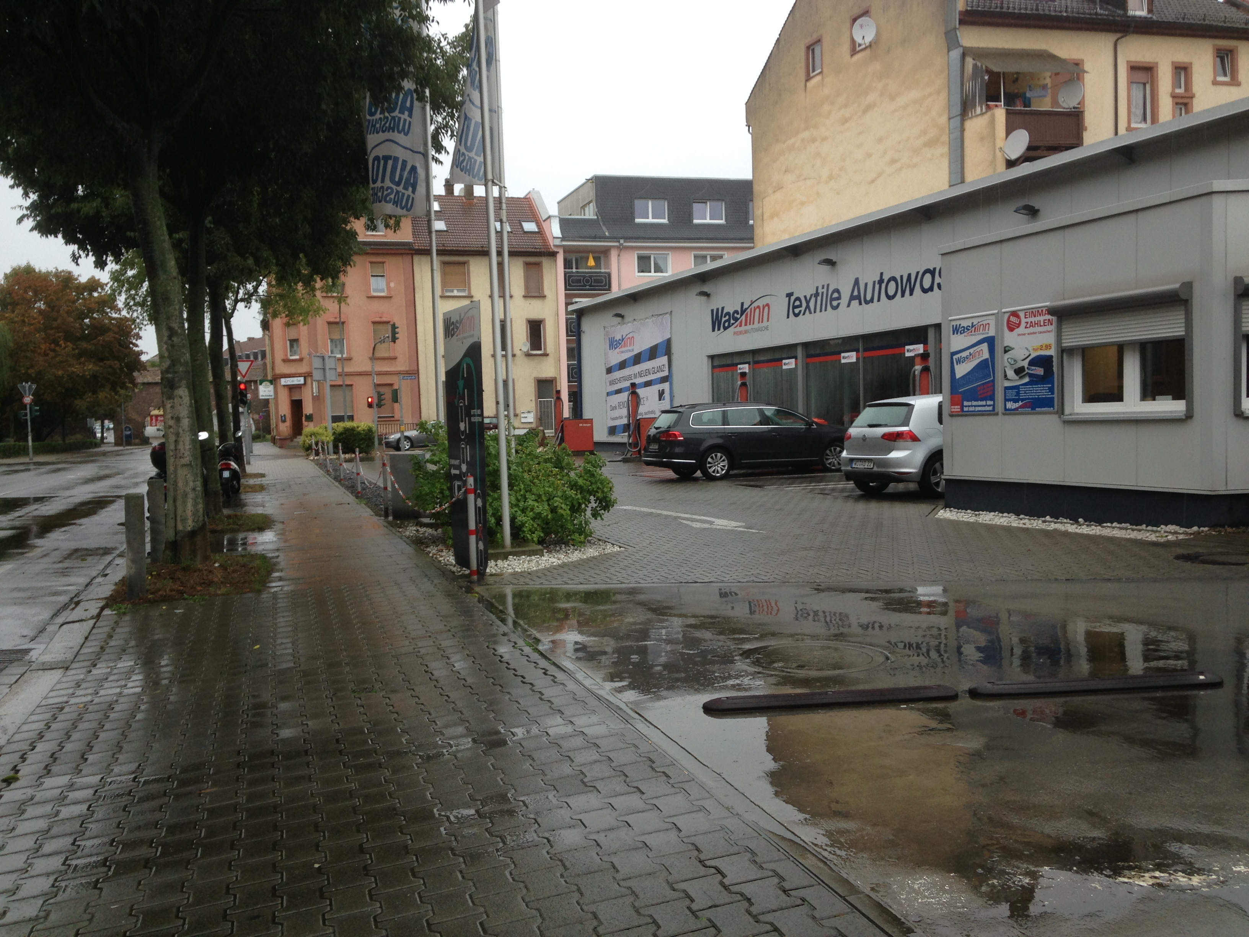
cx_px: 624
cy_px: 468
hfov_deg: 55.4
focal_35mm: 33
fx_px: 1191
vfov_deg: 42.9
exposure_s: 1/190
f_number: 2.4
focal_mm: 4.12
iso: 50
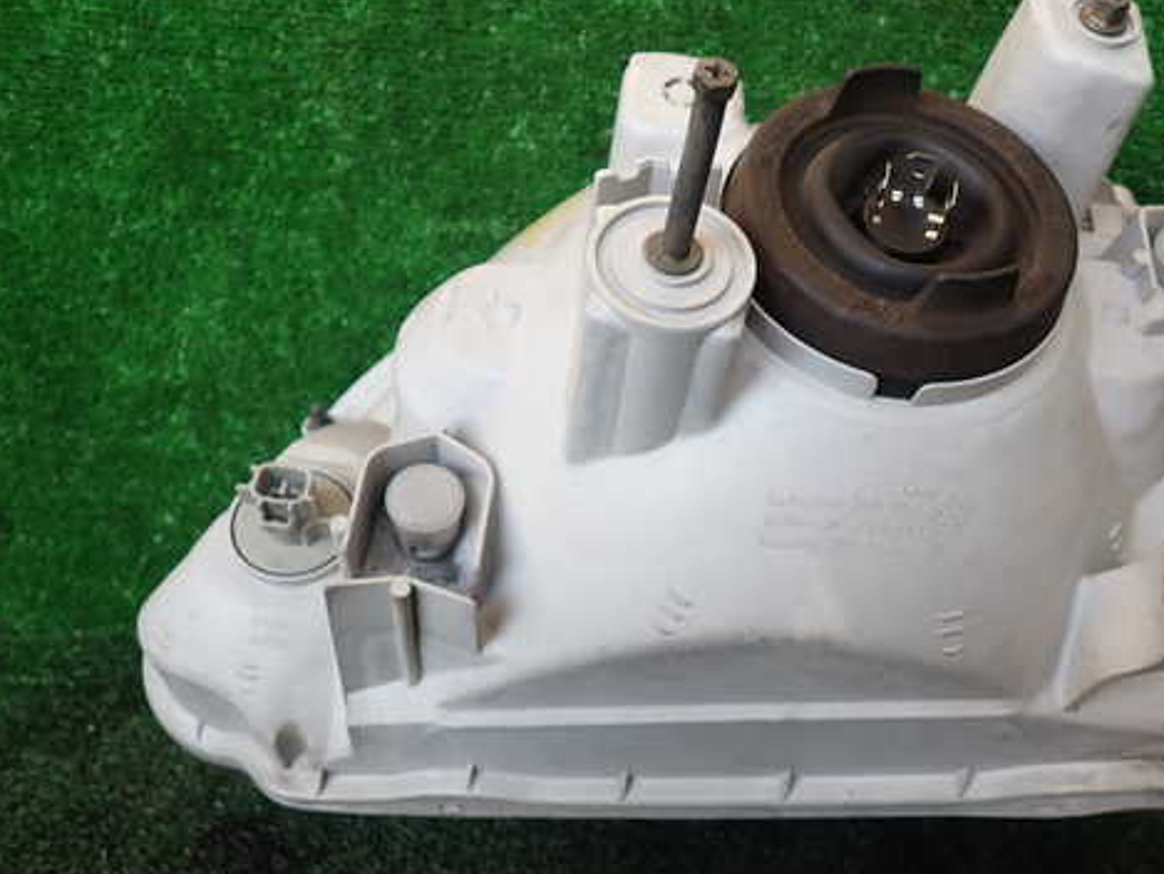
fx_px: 1076
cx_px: 715
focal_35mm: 32
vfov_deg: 44.2
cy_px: 410
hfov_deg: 56.2
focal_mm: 4.5
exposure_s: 1/100
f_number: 2
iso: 100
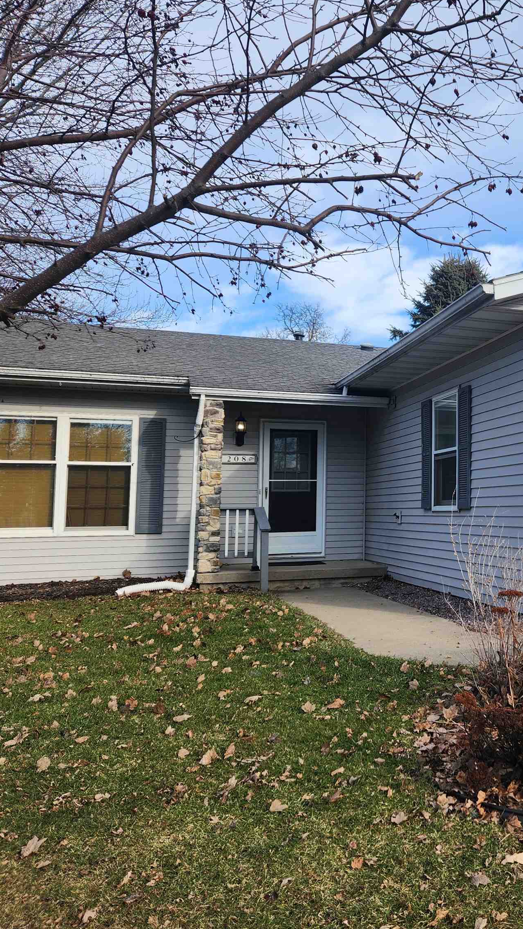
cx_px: 492
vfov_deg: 58.0
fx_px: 838
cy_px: 458
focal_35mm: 34
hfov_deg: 32.5
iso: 20
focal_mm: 5.4
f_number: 1.8
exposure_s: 1/829
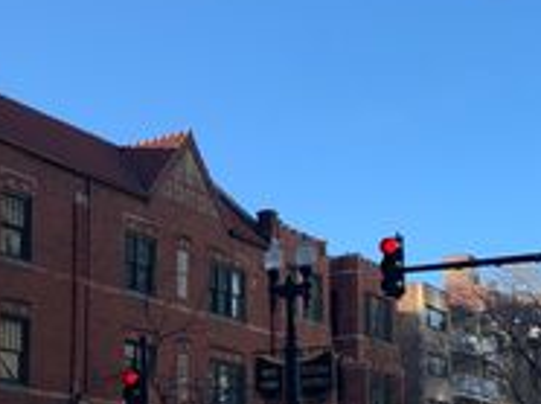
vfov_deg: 20.5
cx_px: -64
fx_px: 1093
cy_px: 365
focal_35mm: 70
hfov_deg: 25.6
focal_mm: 4.25
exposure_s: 1/936
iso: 25
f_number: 1.8
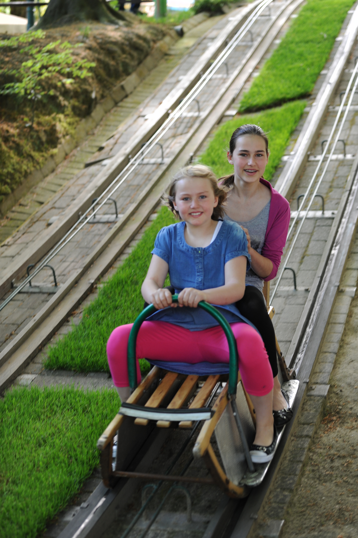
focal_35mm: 75
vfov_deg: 27.0
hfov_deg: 18.2
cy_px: 269
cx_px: 179
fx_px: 1120
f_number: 2.8
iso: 640
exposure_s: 1/250
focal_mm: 75
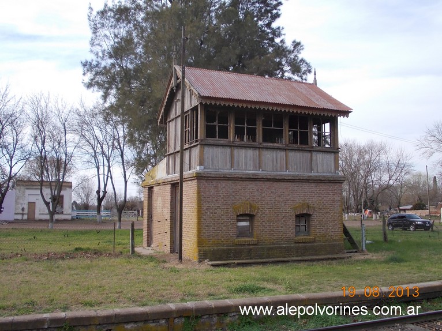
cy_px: 166
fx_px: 485
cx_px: 221
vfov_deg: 37.7
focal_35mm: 38
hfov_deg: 49.0
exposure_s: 1/400
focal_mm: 5.3
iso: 80
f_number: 3.1
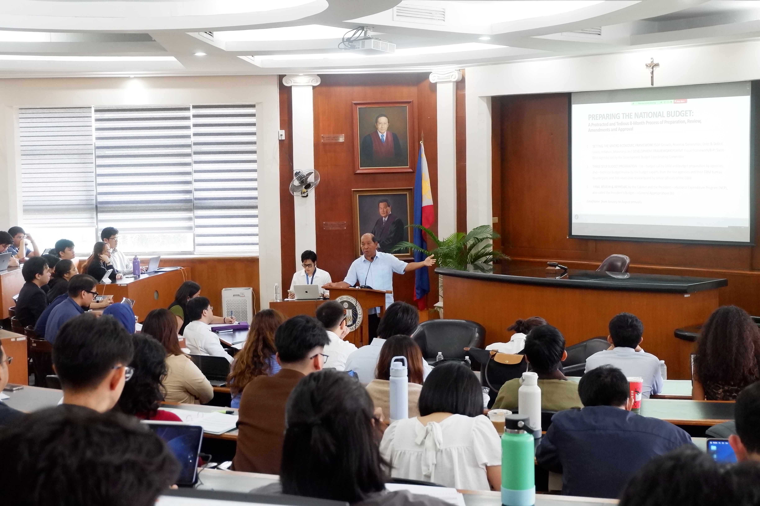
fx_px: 1119
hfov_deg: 37.5
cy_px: 253
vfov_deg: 25.5
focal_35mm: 53
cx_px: 380
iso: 3200
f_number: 5
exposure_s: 1/56
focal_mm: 35.5
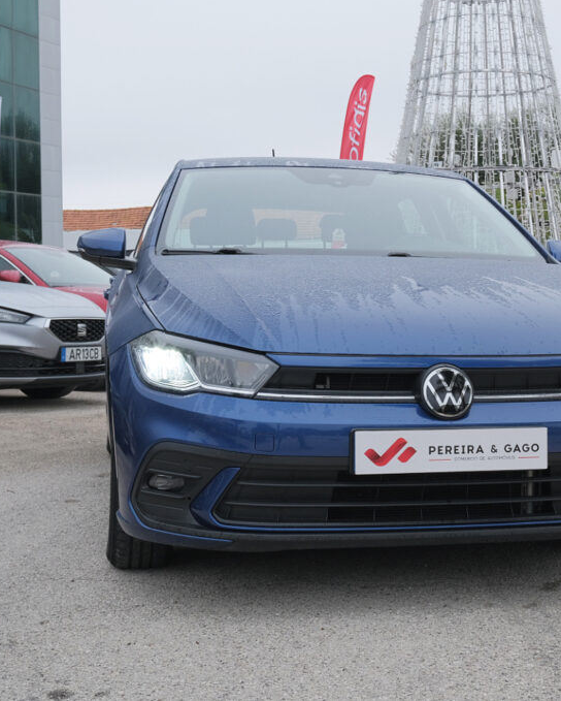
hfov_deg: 26.0
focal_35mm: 58
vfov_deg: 32.5
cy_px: 349
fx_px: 1203
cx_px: 397
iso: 500
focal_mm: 27.1
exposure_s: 1/160
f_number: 8
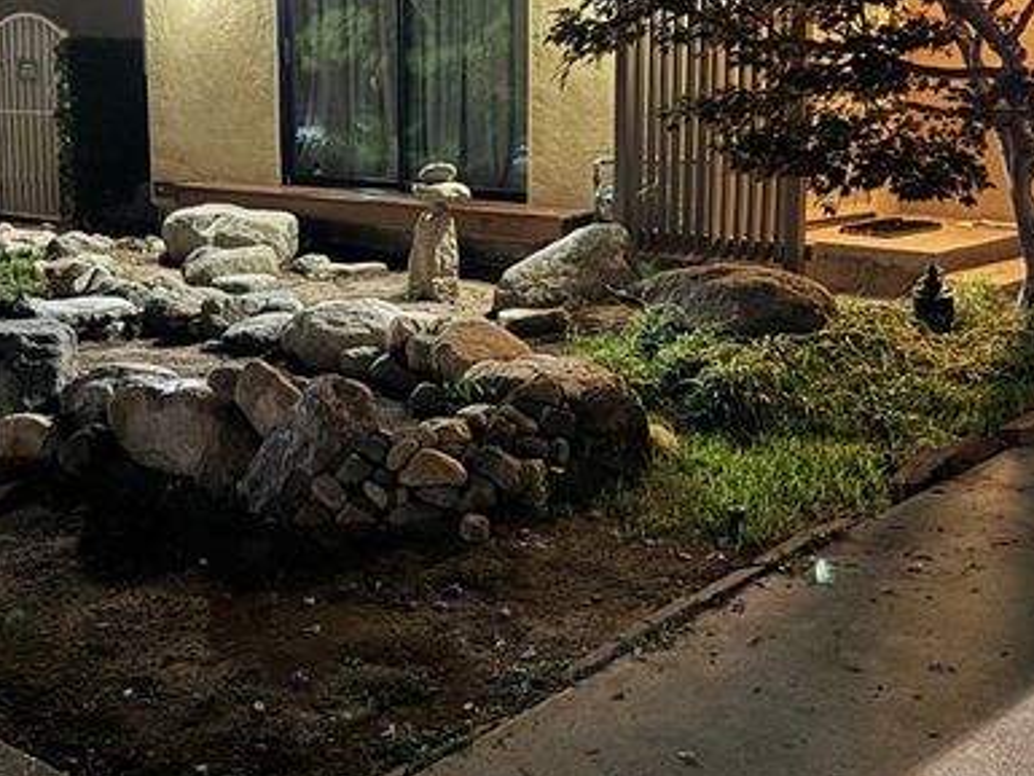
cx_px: 513
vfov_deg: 38.3
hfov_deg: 50.1
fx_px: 1106
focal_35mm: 37
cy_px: 270
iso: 1600
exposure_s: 1/9
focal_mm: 6.76
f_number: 1.78
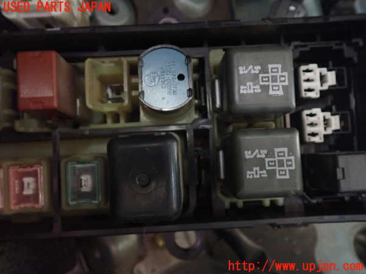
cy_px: 137
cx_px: 183
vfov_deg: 46.8
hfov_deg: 60.0
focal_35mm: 30
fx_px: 317
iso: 800
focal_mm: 5.4
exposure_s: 1/13
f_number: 2.3
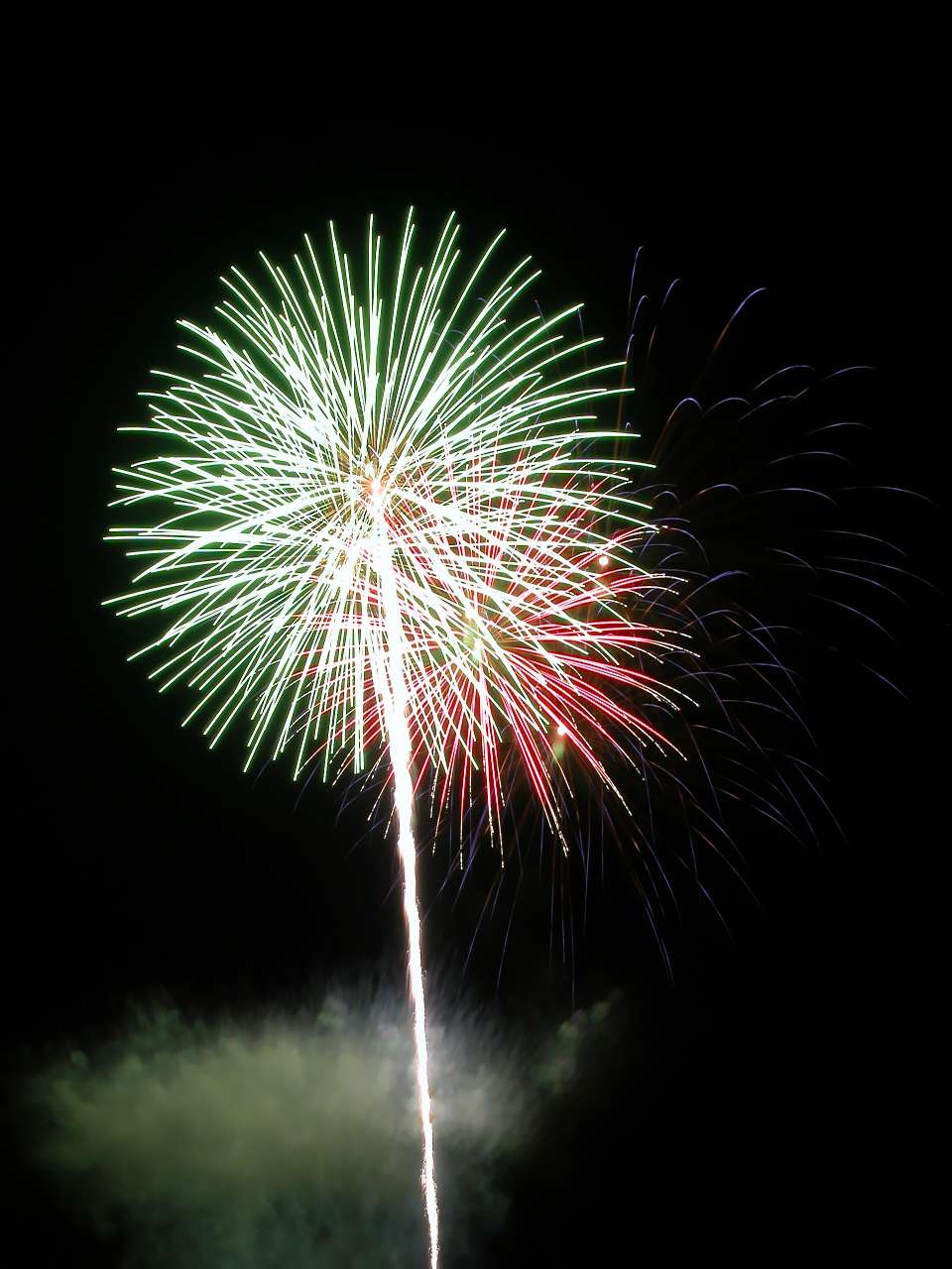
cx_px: 476
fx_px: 1283
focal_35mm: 35
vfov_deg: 52.6
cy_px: 634
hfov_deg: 40.7
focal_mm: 8.9
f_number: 8
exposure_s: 4
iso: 100
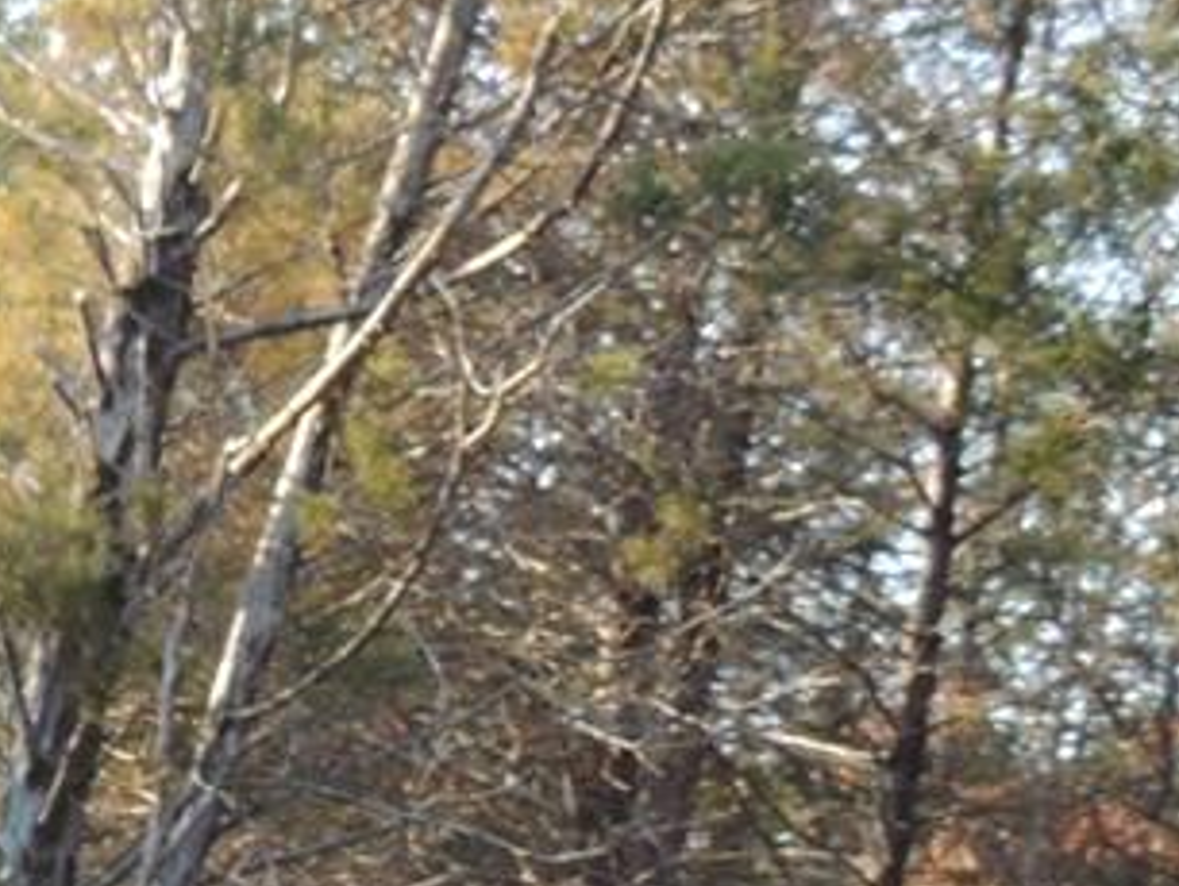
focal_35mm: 117
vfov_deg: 12.4
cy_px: 1032
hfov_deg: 15.4
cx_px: -640
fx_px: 3988
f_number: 3.3
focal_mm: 6.2
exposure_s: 1/250
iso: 250
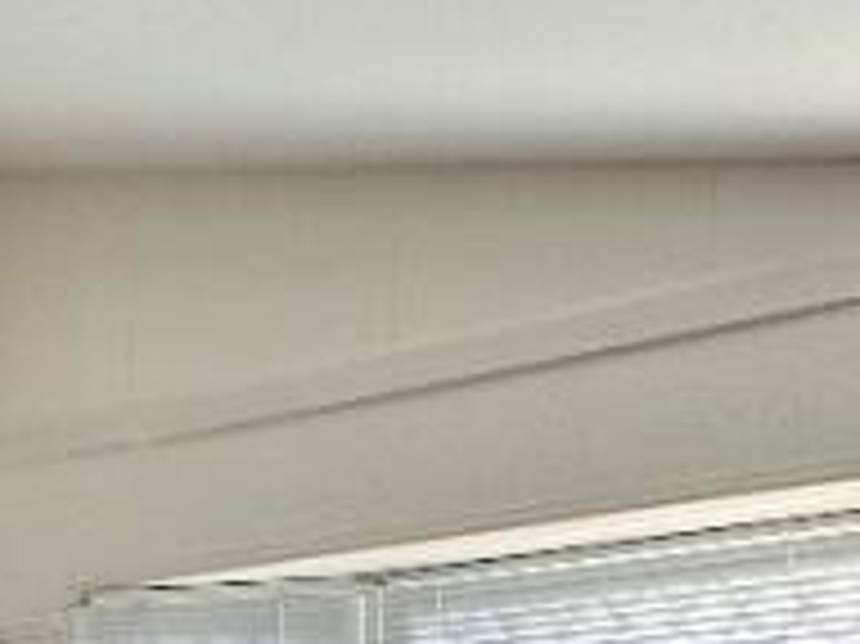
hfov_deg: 25.1
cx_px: 68
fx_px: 1862
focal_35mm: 75
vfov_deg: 17.4
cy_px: 1004
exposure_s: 1/99
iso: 50
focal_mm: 2.22
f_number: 2.2
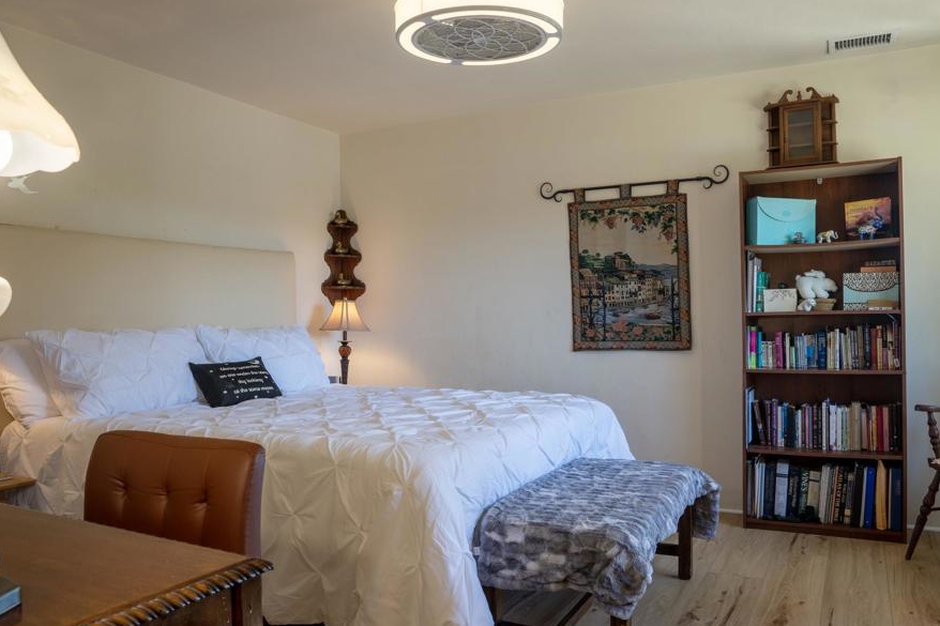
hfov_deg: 65.5
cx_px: 458
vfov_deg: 46.4
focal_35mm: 28
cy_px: 329
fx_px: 731
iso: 200
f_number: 10
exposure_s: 1/8
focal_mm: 24
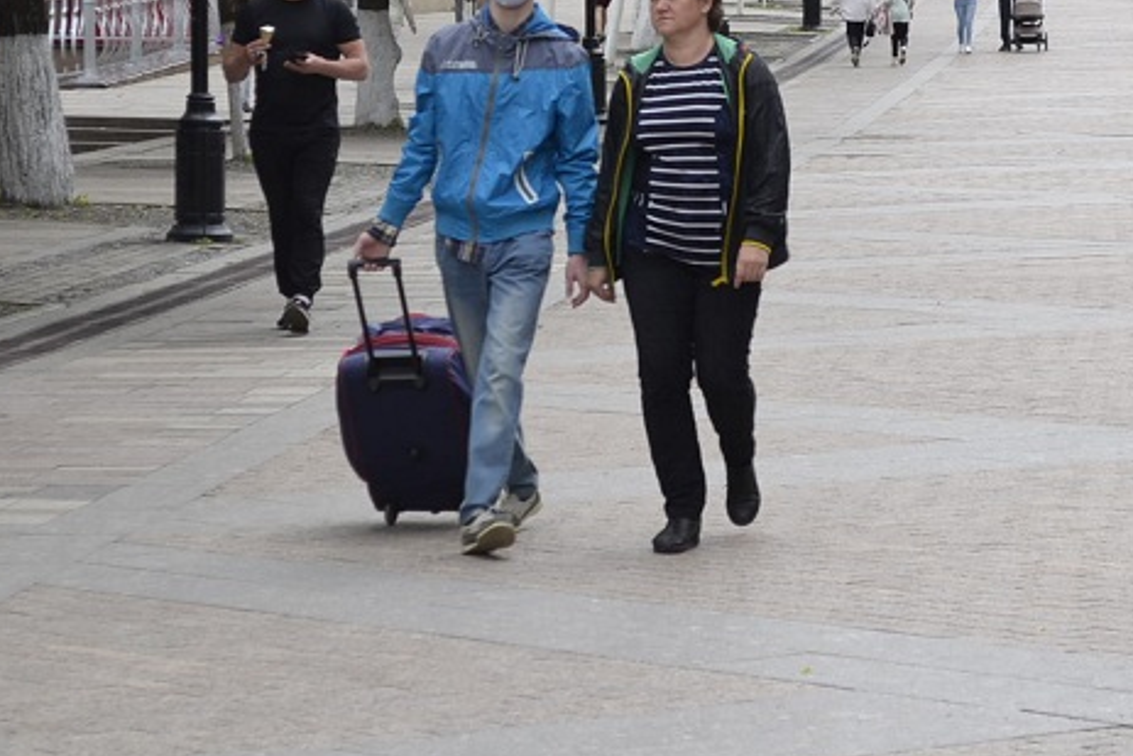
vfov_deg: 7.7
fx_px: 5606
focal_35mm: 178
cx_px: 646
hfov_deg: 11.5
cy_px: 56
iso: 100
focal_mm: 55
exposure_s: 1/160
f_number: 6.3
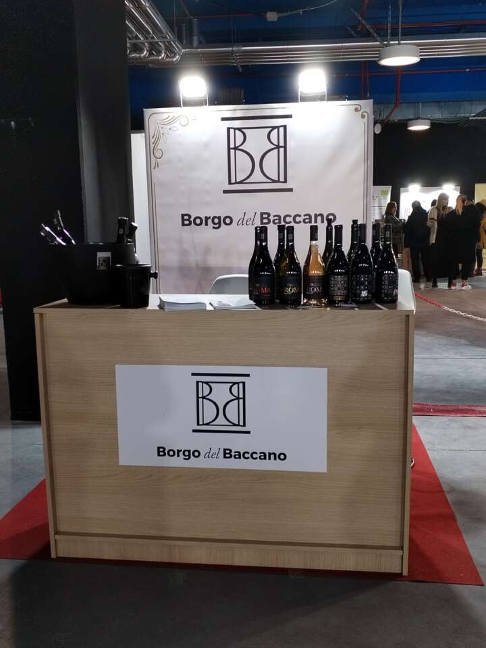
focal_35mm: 34
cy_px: 324
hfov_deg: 41.8
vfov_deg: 54.0
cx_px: 243
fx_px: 636
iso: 279
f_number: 1.8
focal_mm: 4.75
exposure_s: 1/50
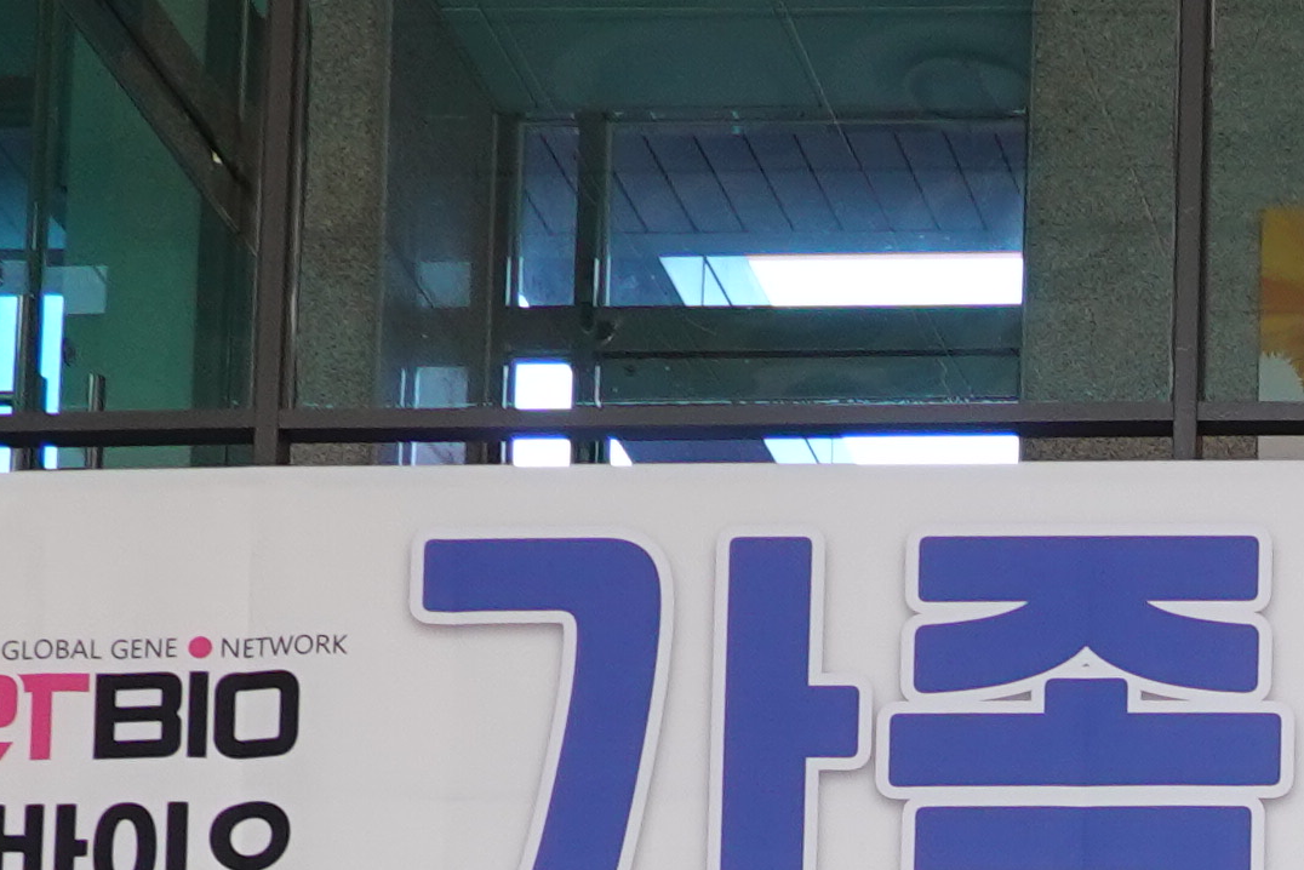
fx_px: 4420
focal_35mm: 122
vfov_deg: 9.8
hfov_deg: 15.6
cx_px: 1904
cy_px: 2162
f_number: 2.8
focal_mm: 9
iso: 125
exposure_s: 1/30
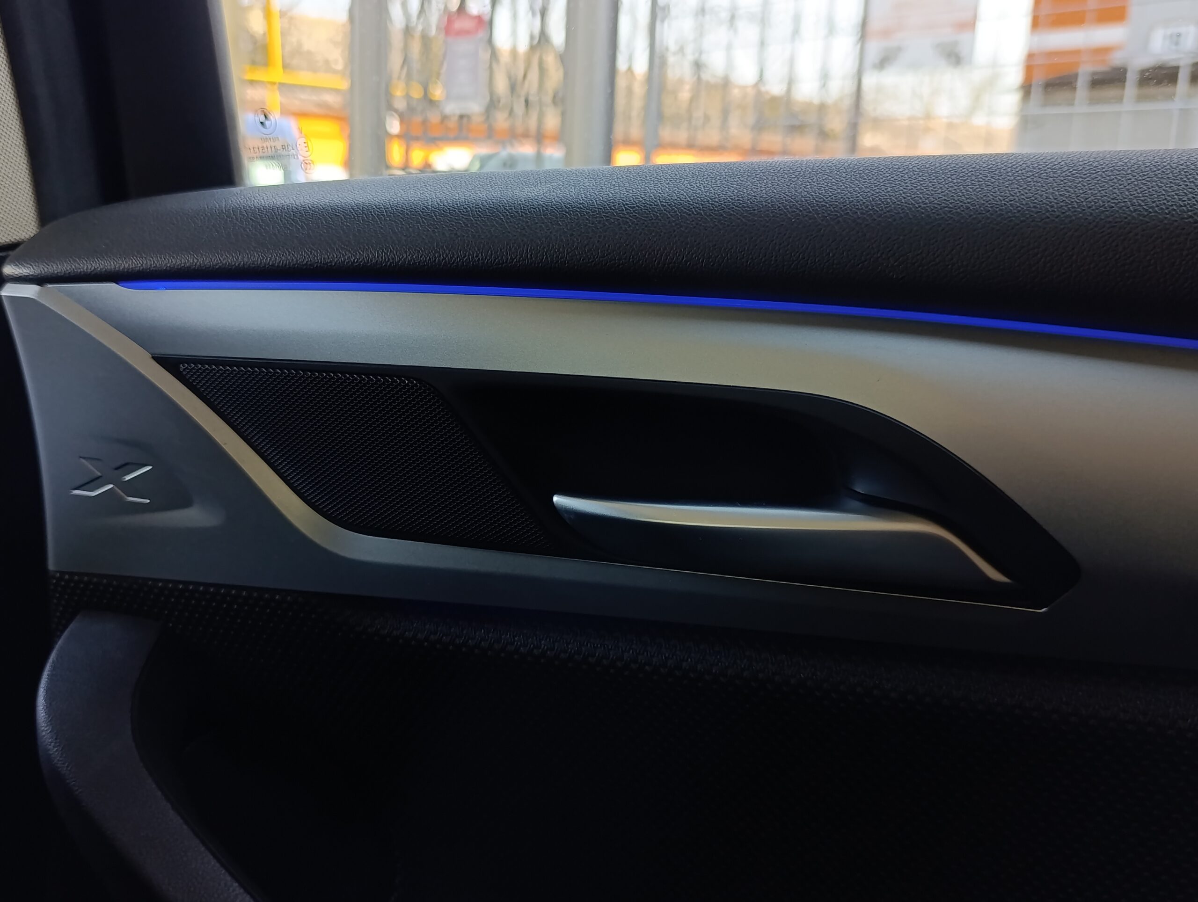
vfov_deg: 46.9
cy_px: 451
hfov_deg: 59.9
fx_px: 1040
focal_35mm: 30
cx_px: 599
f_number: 1.6
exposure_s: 1/100
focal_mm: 6.14
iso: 250
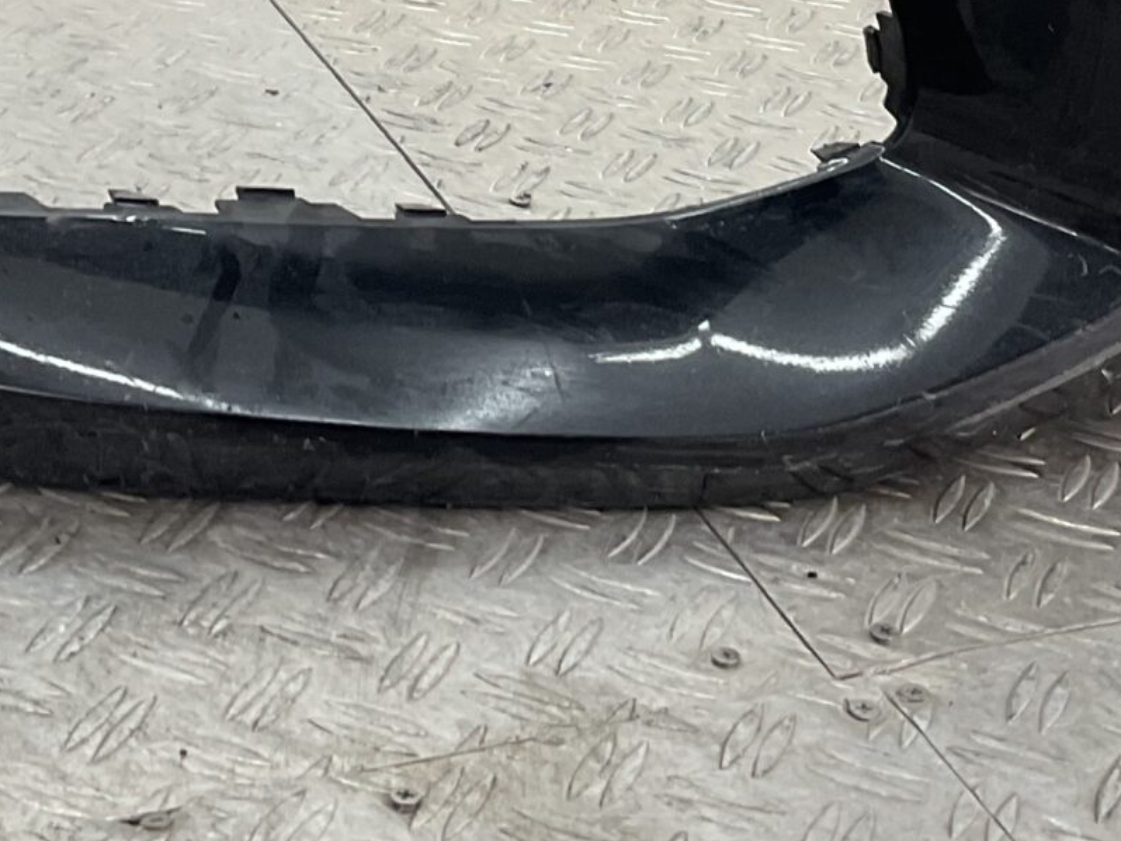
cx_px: 531
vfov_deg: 14.9
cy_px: -378
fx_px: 3013
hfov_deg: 21.1
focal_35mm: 93
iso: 25
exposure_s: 1/100
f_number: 1.8
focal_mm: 3
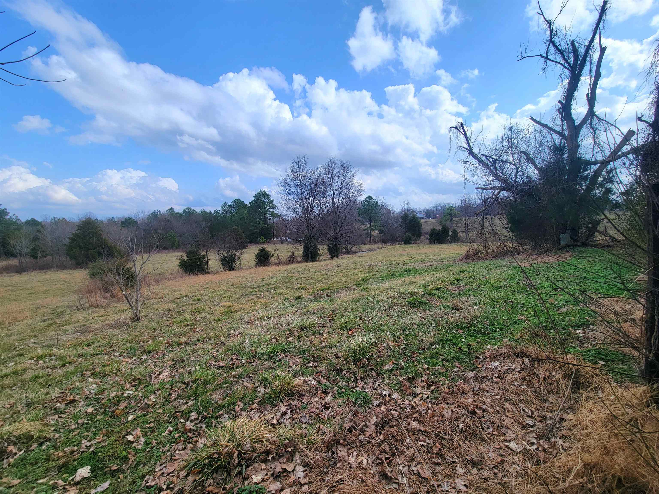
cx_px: 330
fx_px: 247
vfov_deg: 89.9
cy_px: 247
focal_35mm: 13
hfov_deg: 106.2
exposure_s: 1/1667
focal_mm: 2.2
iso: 50
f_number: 2.2
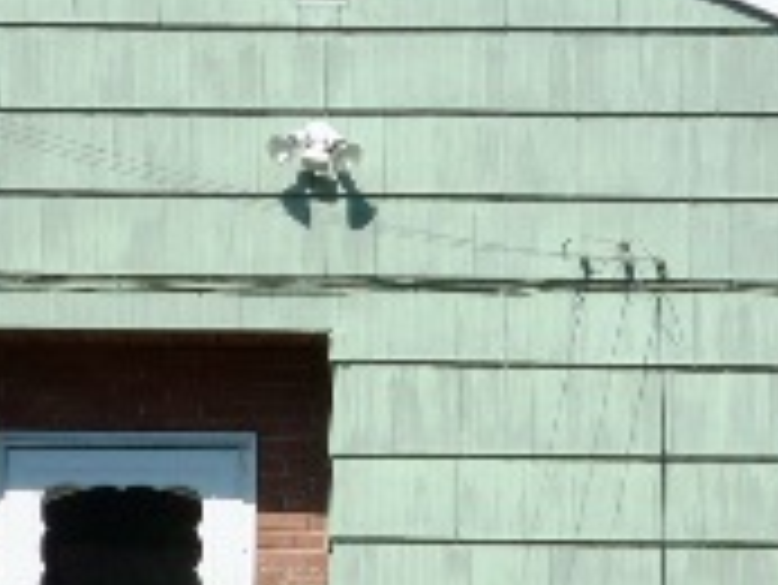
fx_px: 2407
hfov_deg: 18.3
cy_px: 414
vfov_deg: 13.8
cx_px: 225
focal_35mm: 107
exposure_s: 1/640
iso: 80
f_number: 5
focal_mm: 5.2
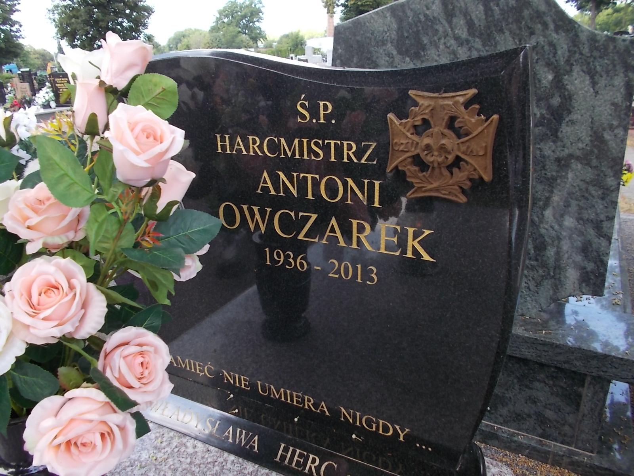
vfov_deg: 53.1
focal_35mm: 26
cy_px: 238
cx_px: 317
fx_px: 476
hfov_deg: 67.3
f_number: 3.2
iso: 80
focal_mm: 4.6
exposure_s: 1/100
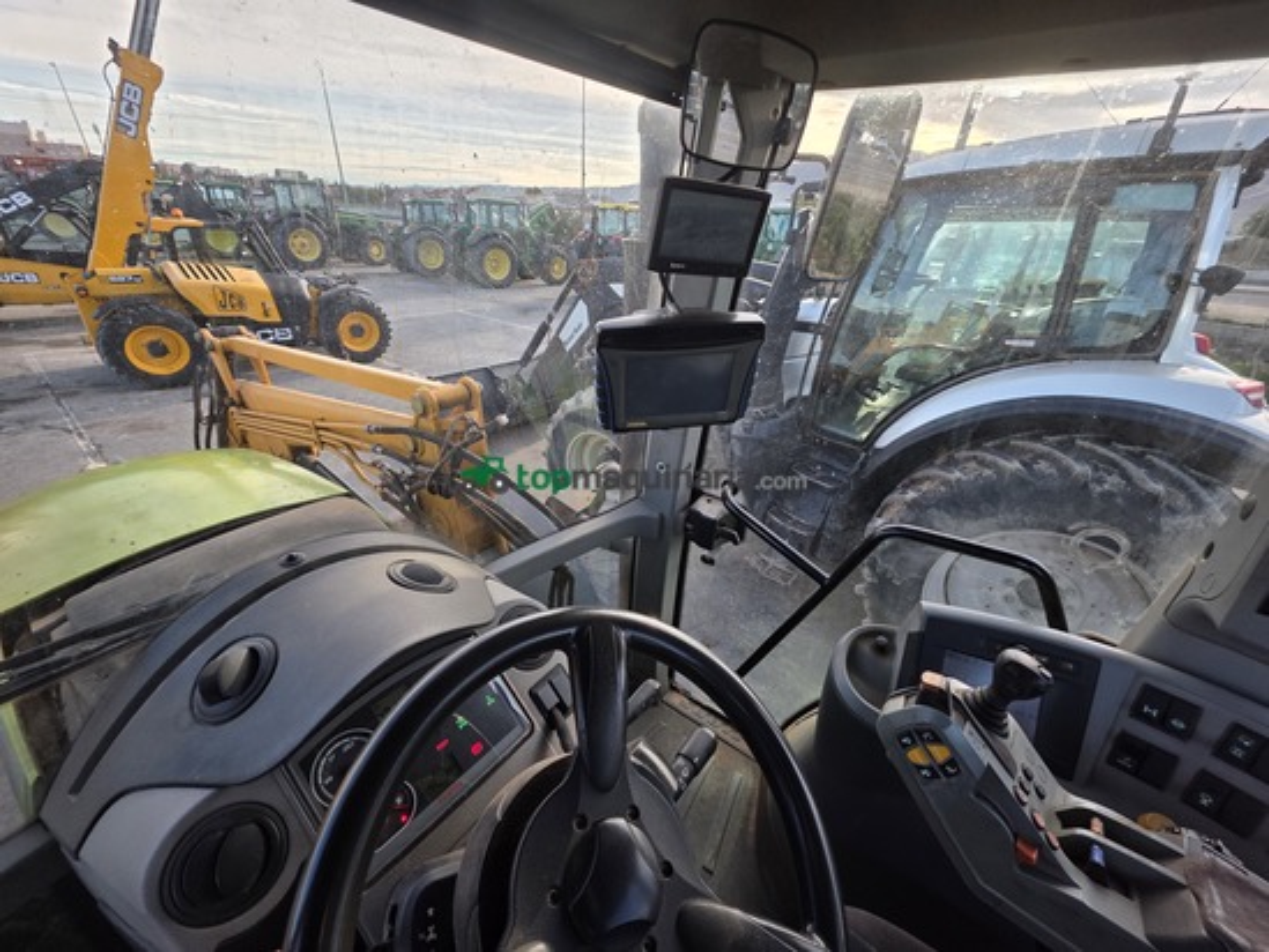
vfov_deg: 89.9
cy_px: 476
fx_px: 477
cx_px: 634
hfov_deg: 106.2
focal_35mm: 13
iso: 40
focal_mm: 2.2
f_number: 1.9
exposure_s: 1/247
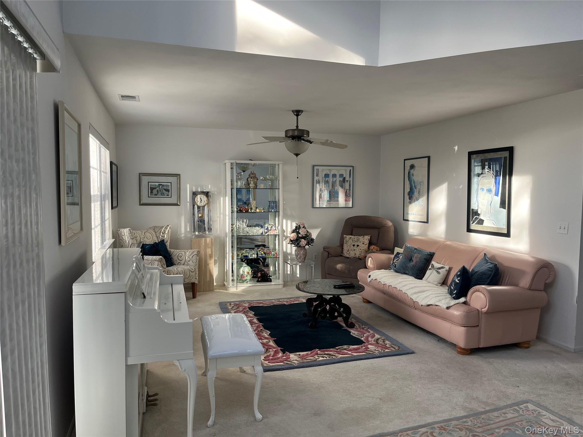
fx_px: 438
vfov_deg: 53.1
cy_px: 218
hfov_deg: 67.3
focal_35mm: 26
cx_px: 292
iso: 64
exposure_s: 1/121
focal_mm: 5.1
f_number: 1.6
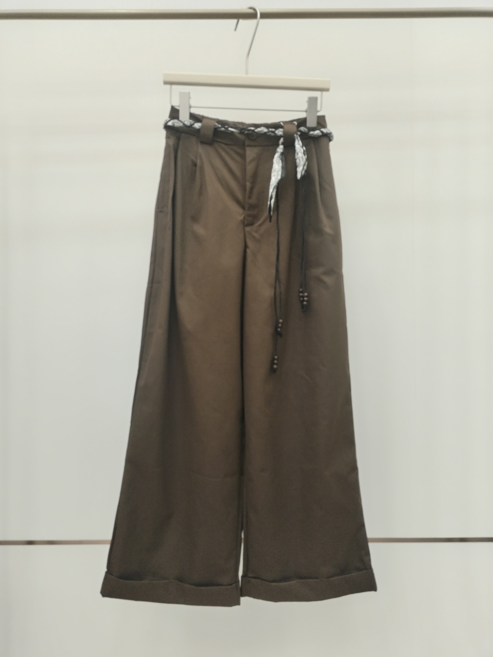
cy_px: 328
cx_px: 246
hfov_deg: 48.2
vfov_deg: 61.7
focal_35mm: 29
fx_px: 551
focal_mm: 4.75
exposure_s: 1/60
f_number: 1.8
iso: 215
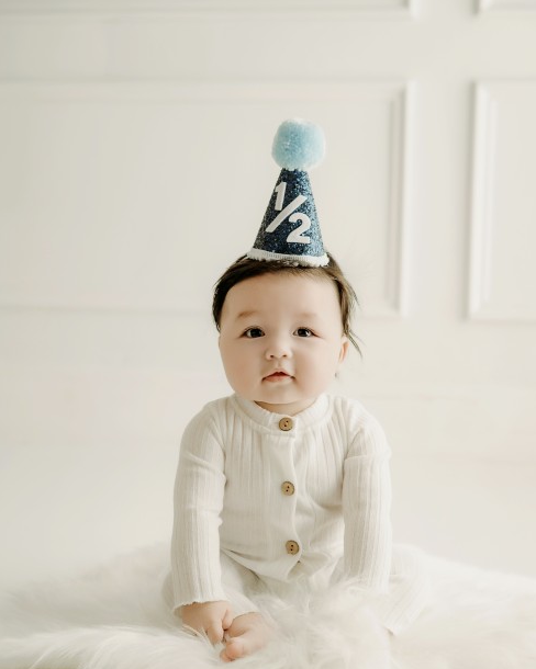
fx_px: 1170
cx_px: 278
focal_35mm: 59
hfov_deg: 25.8
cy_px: 399
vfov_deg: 31.9
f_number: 3.2
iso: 400
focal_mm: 50
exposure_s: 1/200
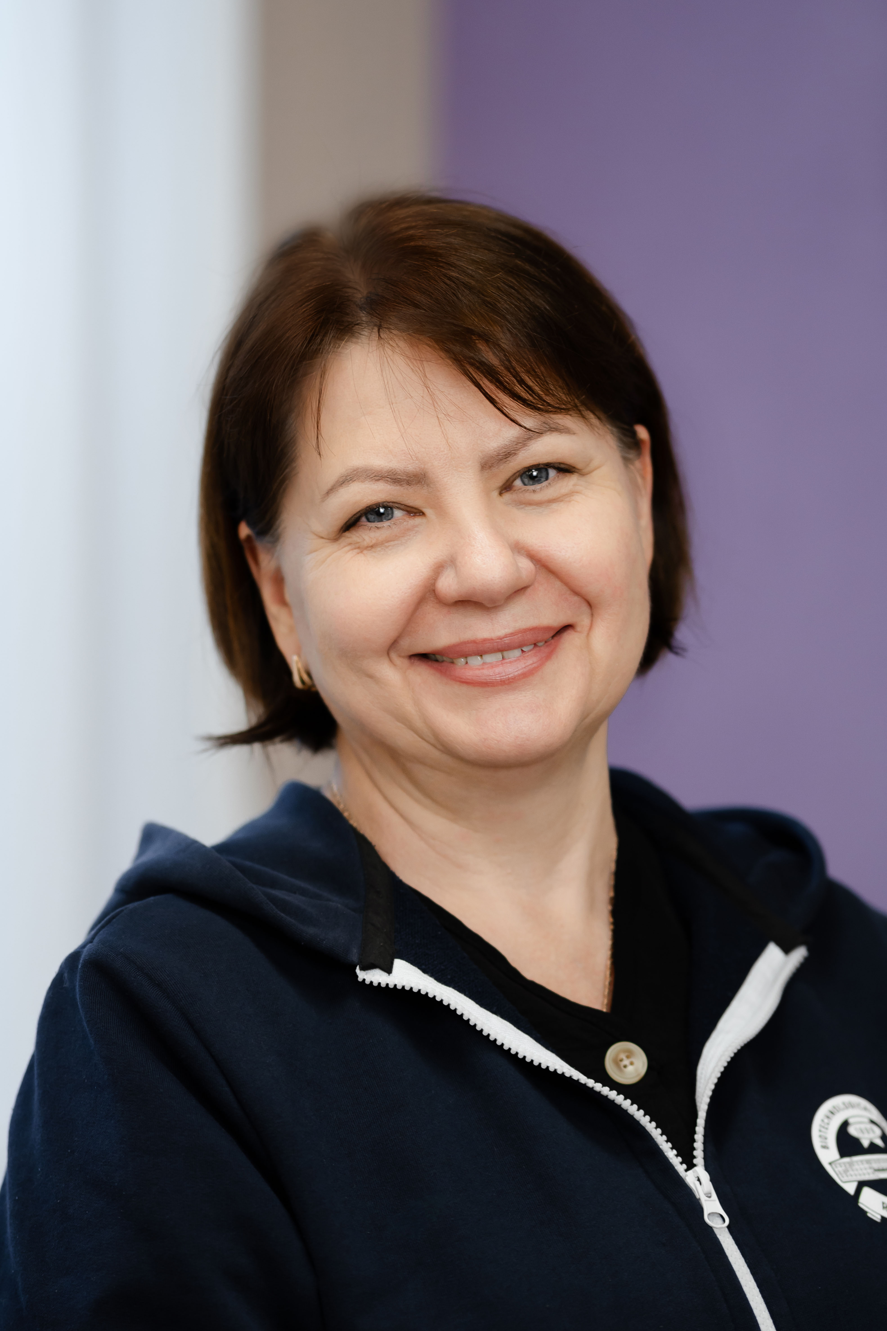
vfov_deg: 16.1
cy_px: 666
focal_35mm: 128
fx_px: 4712
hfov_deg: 10.8
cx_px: 444
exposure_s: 1/250
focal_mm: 85
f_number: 1.8
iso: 400
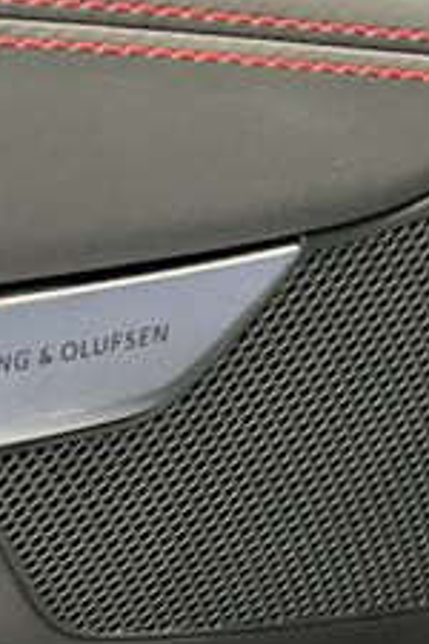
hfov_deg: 6.0
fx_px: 4075
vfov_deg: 9.0
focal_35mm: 228
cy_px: 318
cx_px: 217
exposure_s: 1/15
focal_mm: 9
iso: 640
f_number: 2.8
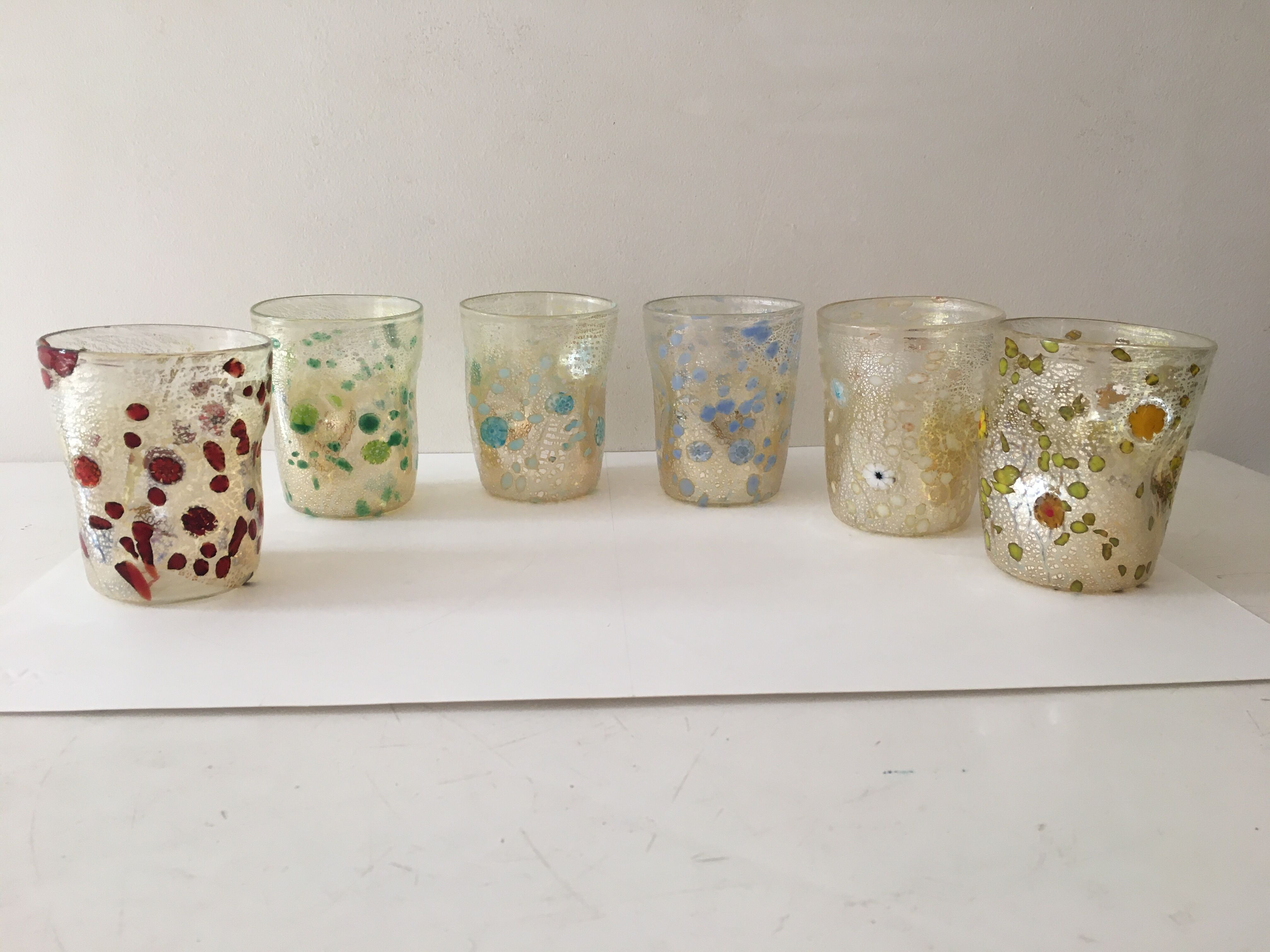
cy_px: 476
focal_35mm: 29
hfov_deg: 61.7
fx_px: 1064
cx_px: 635
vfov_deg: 48.2
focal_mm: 4.15
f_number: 2.2
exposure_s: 1/33
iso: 32
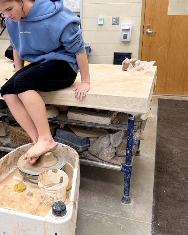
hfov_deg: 38.9
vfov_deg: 47.9
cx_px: 69
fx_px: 264
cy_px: 116
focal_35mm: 38
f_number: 1.78
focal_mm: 6.76
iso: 125
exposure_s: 1/60
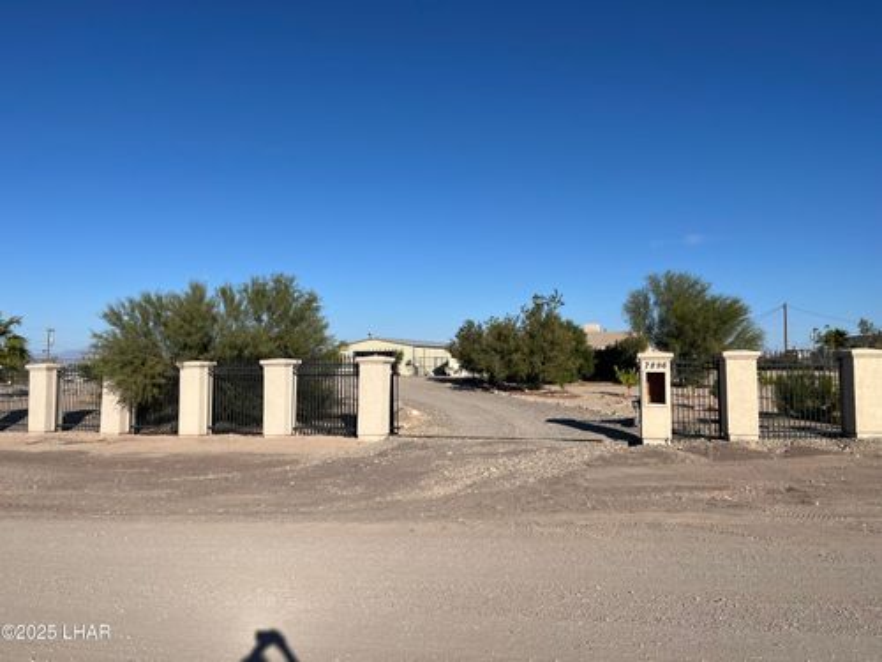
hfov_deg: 67.3
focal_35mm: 26
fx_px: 662
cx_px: 441
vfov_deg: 53.1
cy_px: 331
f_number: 1.6
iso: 50
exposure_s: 1/5848
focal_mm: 5.1
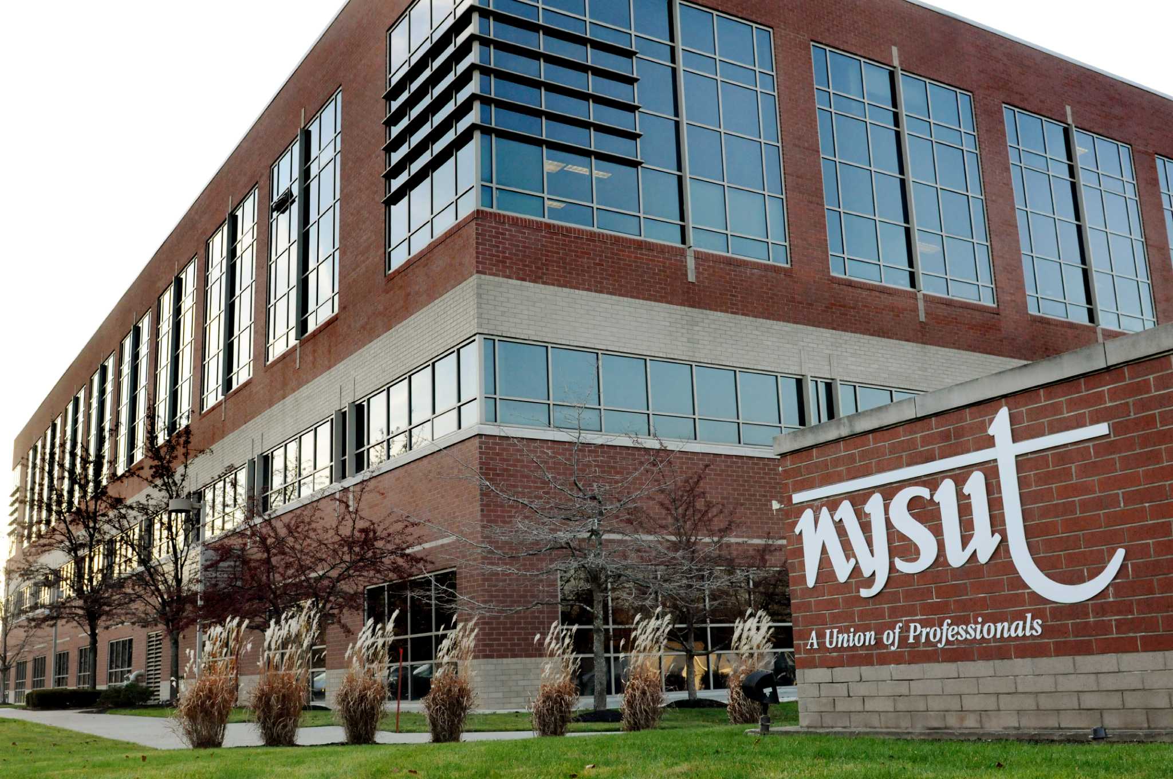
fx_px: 1172
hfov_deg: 53.2
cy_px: 390
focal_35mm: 36
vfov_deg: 36.8
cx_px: 586
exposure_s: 1/320
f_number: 6.3
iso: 1000
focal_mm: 24
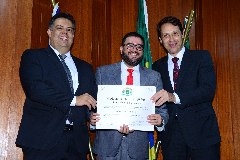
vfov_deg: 24.6
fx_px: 367
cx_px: 120
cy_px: 80
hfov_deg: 36.2
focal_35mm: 55
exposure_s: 1/125
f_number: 6.3
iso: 2000
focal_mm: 55
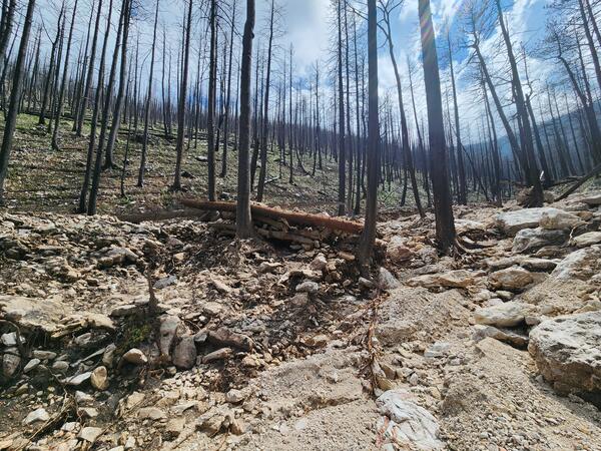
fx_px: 226
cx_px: 300
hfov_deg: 106.2
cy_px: 226
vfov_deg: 89.9
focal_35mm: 13
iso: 50
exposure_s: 1/3300
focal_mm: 2.2
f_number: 2.2
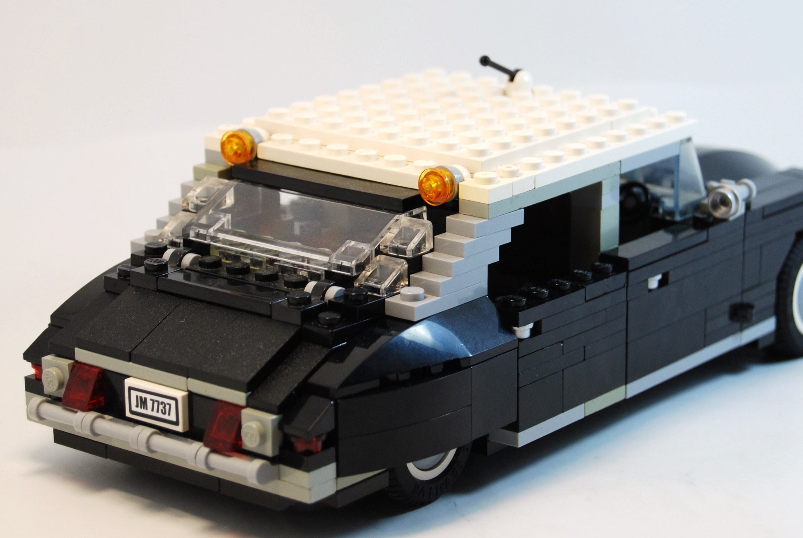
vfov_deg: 12.2
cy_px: 205
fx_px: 2517
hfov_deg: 18.1
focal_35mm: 113
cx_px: 482
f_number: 5.6
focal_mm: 55
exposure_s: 1/100
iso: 200
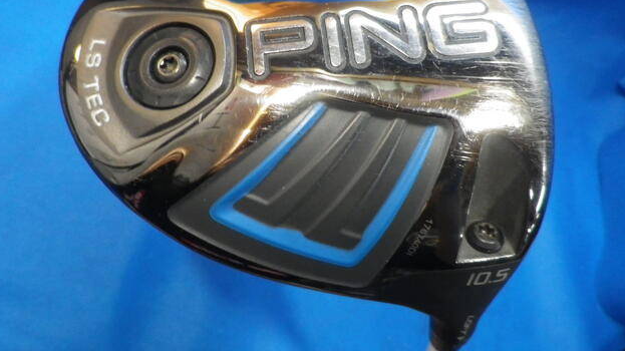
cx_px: 313
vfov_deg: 41.1
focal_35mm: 28
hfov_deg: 67.9
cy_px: 126
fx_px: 464
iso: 400
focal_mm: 4.5
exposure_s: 1/40
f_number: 3.5
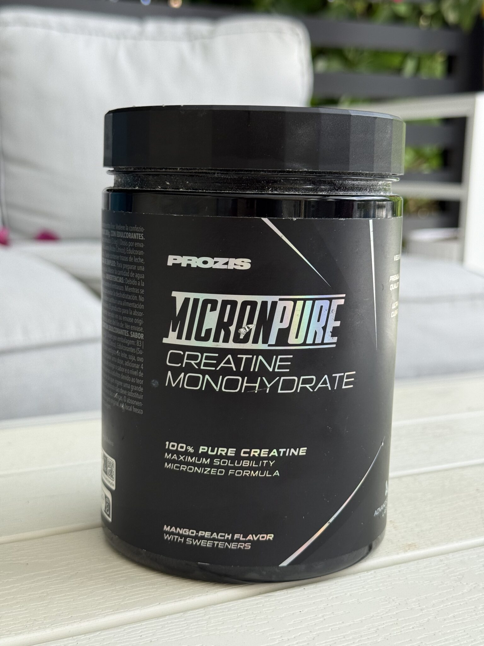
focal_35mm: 48
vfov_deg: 39.7
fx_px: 895
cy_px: 323
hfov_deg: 30.3
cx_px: 242
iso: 80
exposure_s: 1/1167
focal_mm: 6.76
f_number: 1.78
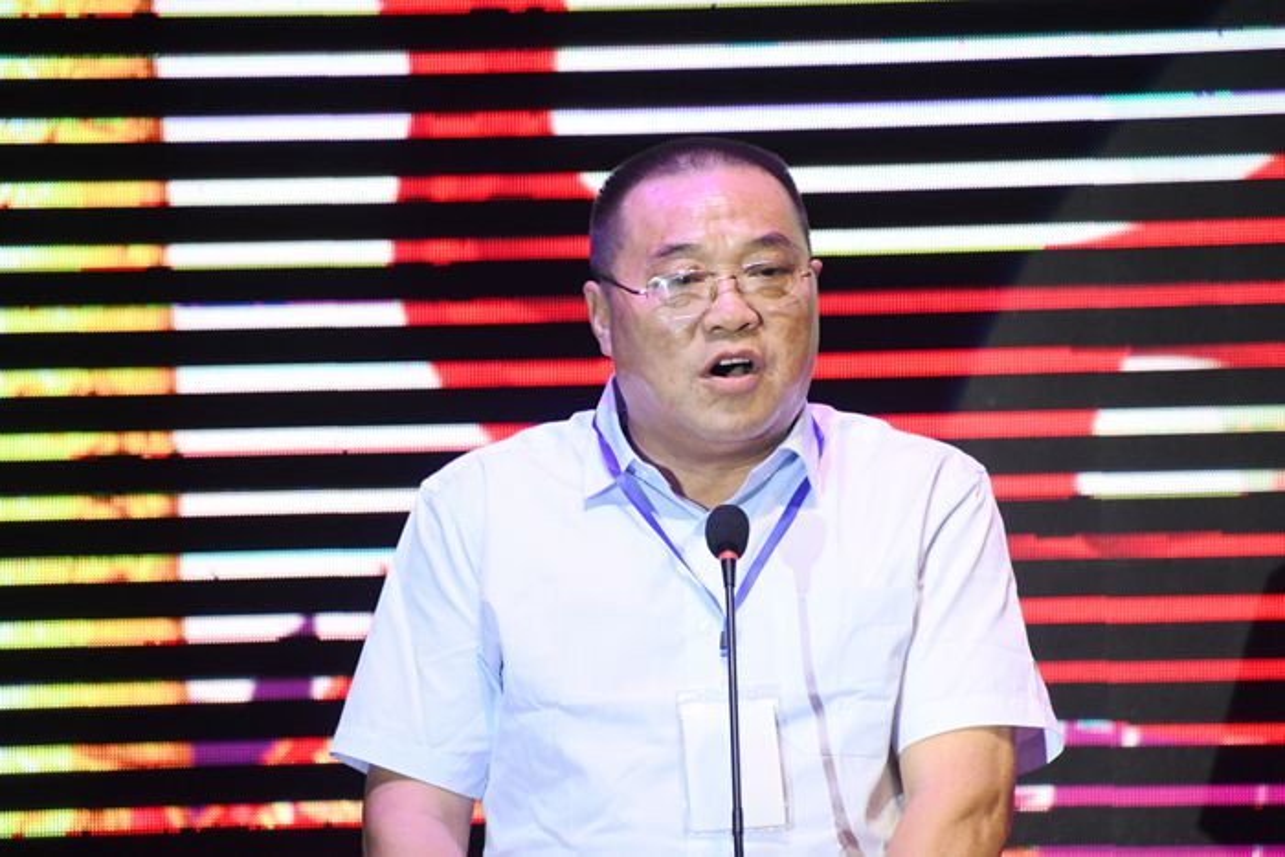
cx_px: 642
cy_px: 428
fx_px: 12852
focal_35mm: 360
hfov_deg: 5.7
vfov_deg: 3.8
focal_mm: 240
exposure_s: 1/400
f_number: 6.3
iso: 2500
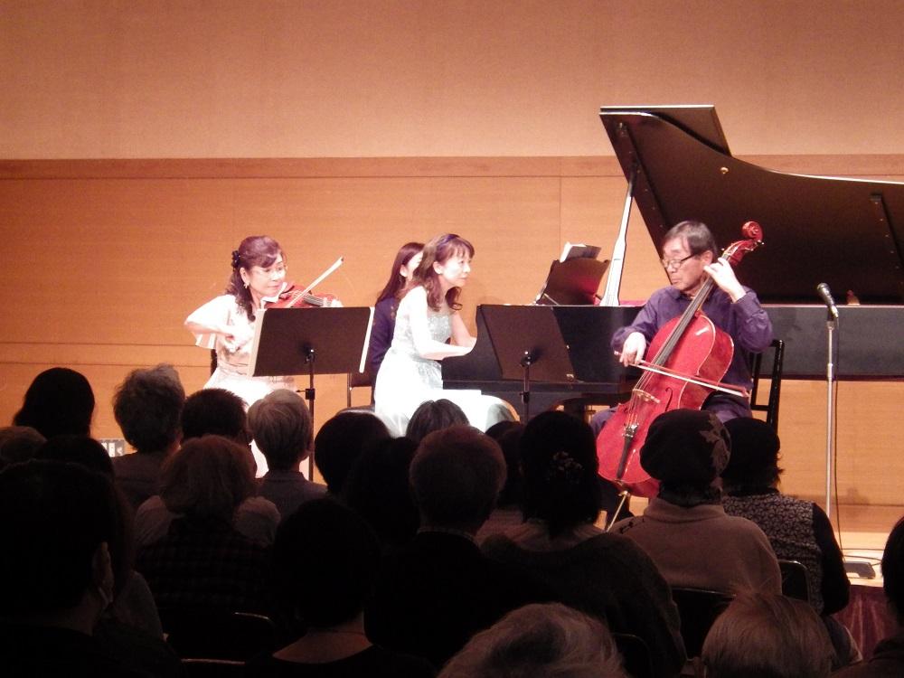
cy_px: 339
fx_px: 3108
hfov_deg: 16.6
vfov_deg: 12.5
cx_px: 452
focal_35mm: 119
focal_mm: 21.3
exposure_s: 1/30
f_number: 4.8
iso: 1000
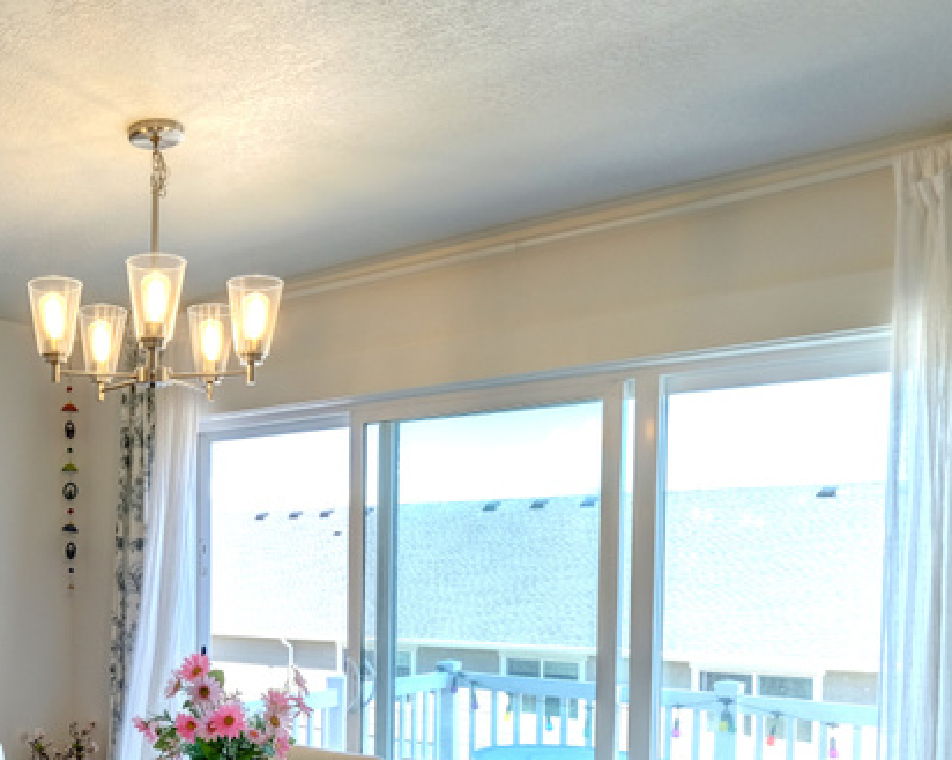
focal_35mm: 35
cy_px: 601
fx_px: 985
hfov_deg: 47.0
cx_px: 116
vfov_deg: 40.6
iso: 160
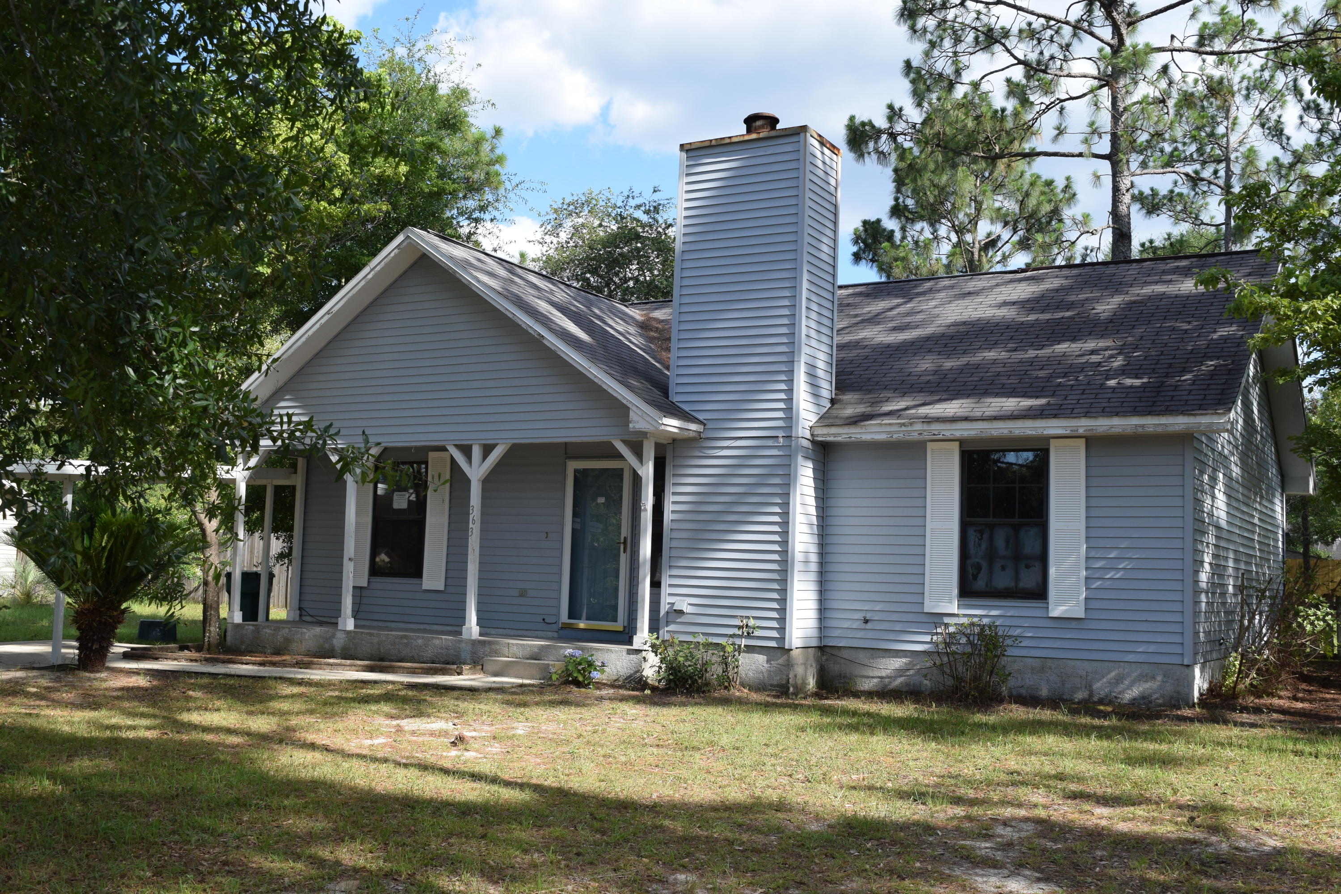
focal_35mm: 38
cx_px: 670
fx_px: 1397
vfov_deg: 35.5
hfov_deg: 51.3
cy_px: 447
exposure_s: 1/250
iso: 200
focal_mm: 25
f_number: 8
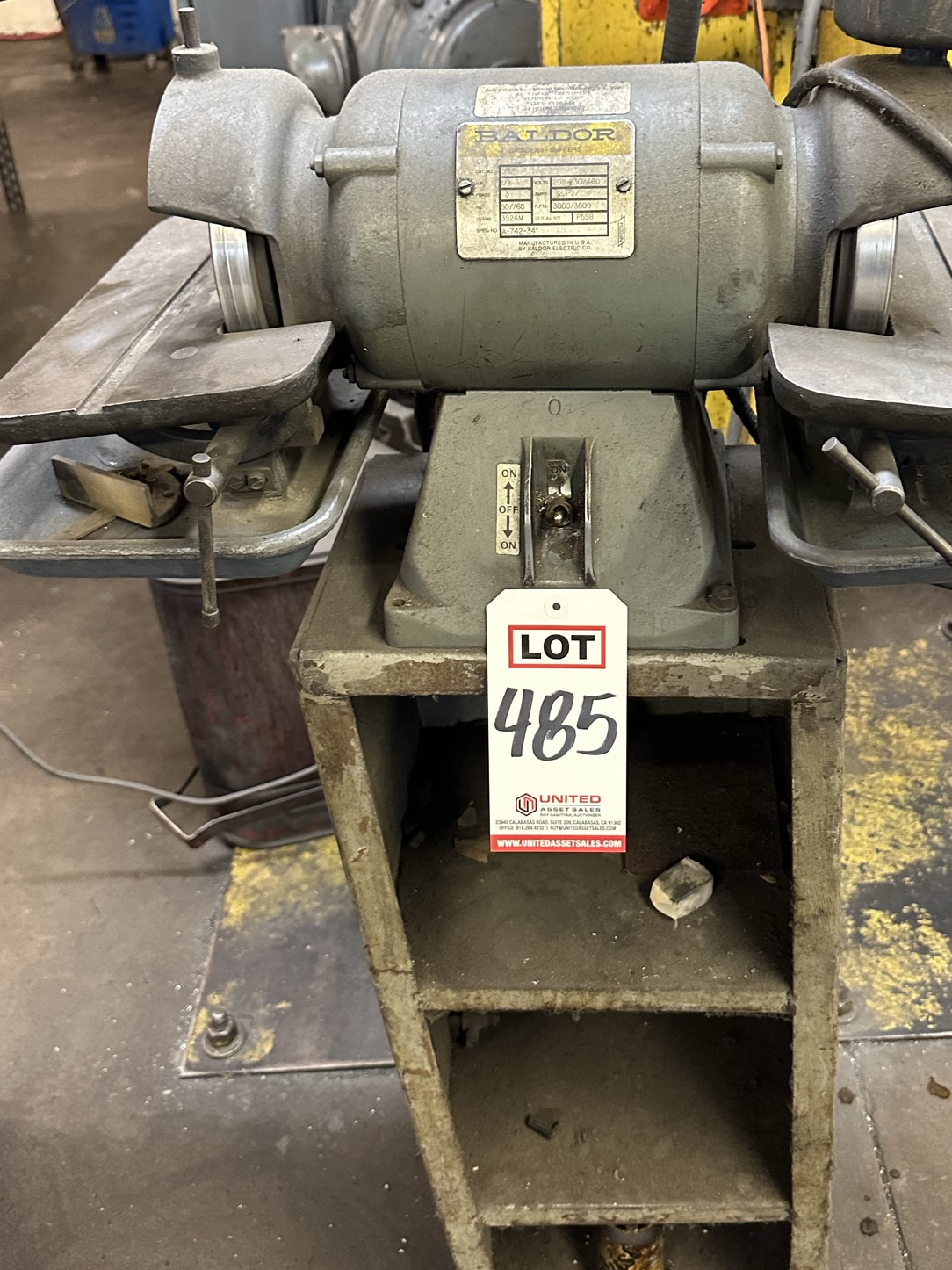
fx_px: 1247
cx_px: 573
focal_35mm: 34
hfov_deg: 41.6
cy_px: 575
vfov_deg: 53.9
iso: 400
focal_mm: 6.86
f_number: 1.78
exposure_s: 1/60
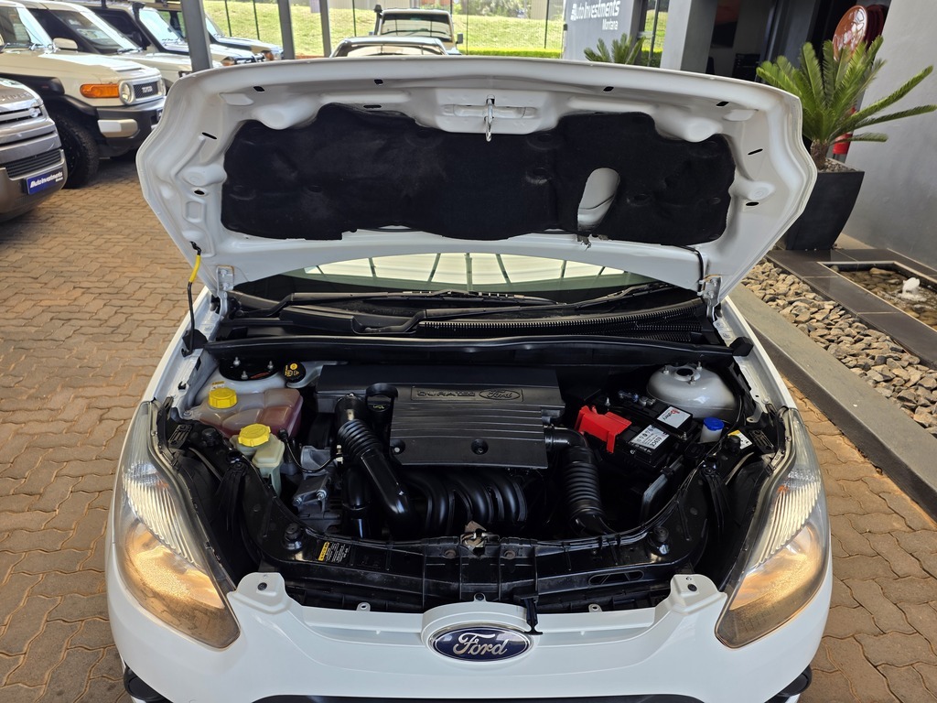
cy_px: 352
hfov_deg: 73.9
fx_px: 623
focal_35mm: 23
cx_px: 468
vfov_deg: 58.9
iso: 40
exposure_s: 1/180
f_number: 1.7
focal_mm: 6.25
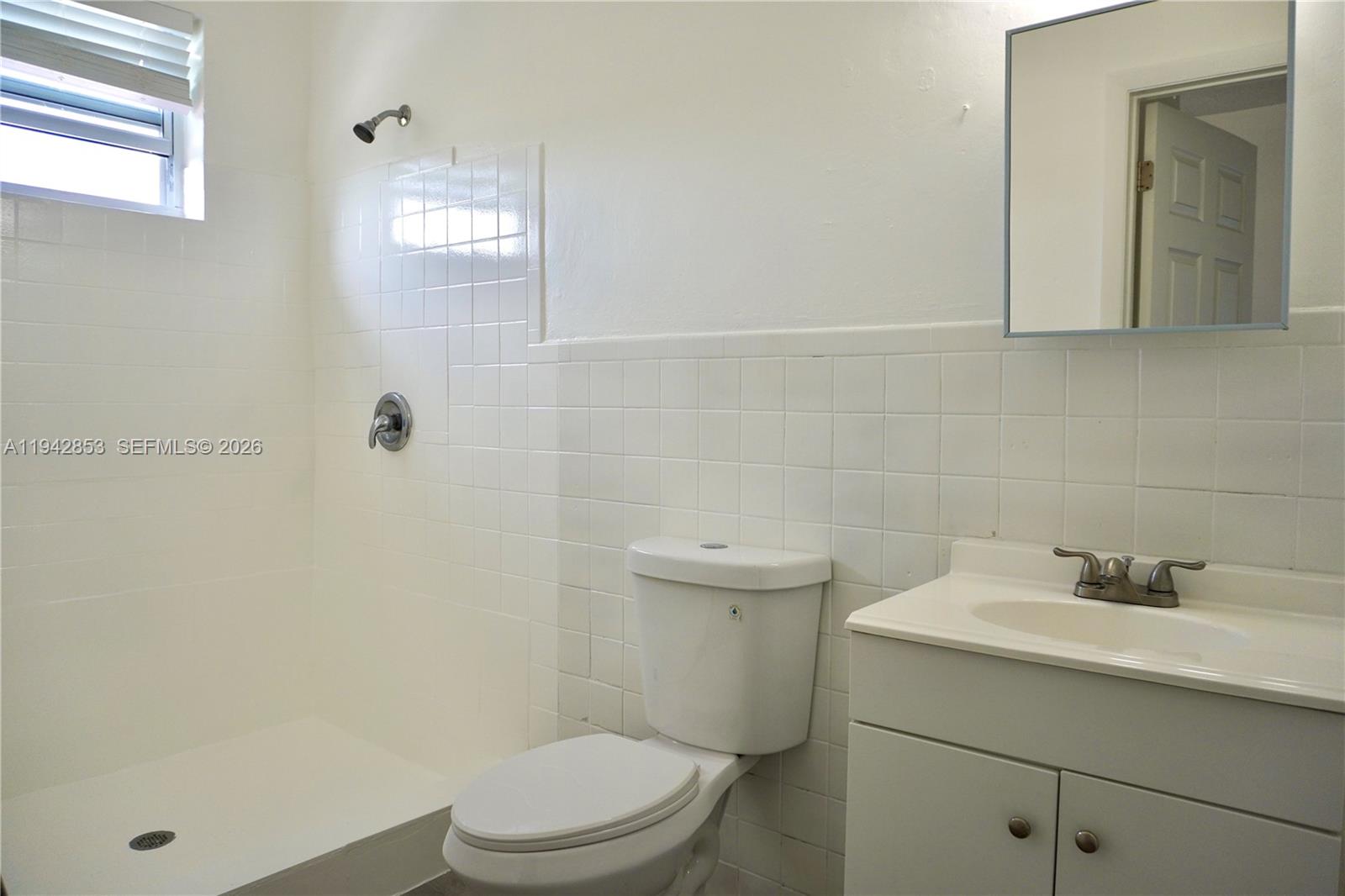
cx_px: 672
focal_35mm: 26
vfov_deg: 50.4
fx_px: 952
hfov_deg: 70.4
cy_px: 448
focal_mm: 17
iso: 400
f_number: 4
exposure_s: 1/160
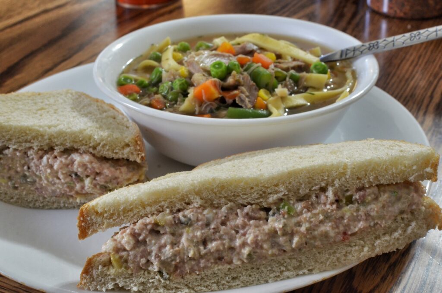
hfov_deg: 37.9
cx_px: 221
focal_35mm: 52
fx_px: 643
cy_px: 146
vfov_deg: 25.6
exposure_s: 1/6
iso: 800
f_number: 11
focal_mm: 35
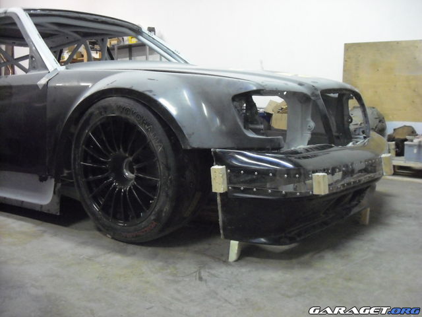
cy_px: 158
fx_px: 451
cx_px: 211
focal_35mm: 37
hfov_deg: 50.1
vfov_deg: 38.7
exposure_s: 1/20
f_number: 2.7
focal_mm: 6.2
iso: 800
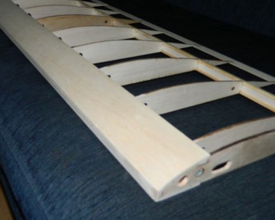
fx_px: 309
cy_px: 96
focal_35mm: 38
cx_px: 72
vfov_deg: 39.1
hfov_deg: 46.4
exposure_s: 1/30
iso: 200
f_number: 3.1
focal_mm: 4.5
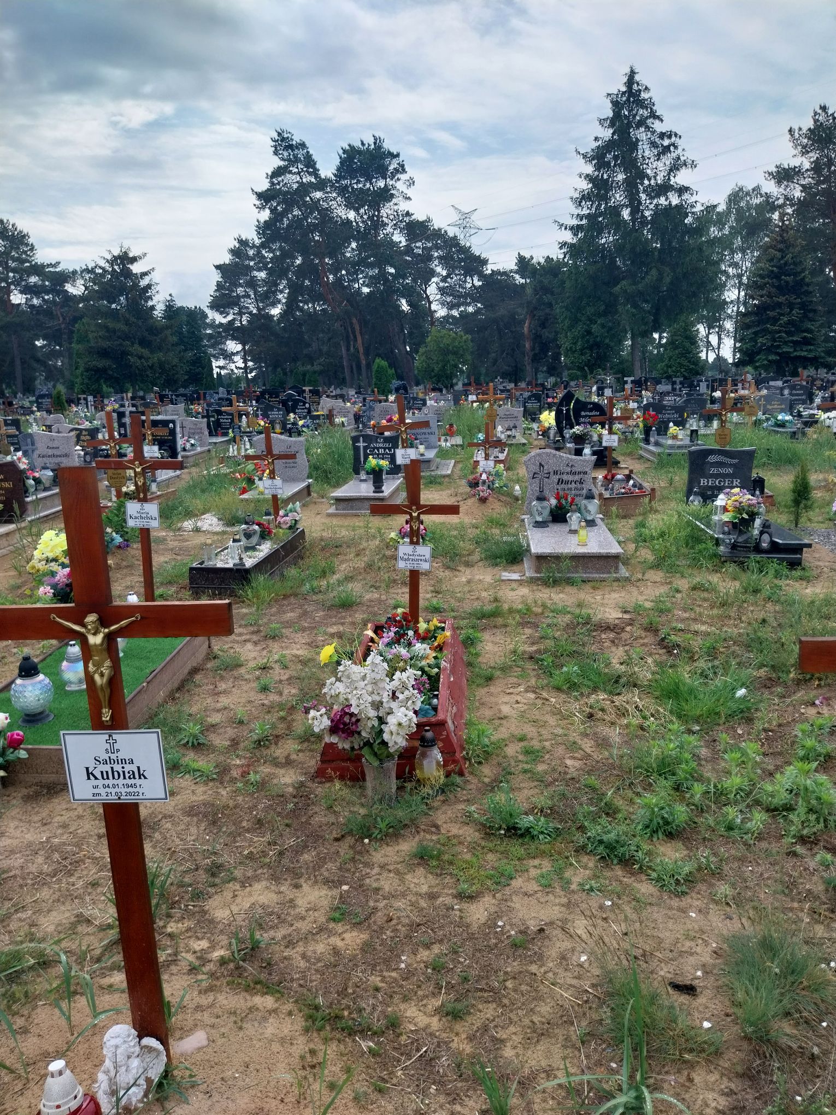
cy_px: 558
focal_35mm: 26
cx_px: 418
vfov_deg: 67.3
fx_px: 837
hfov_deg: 53.1
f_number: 1.8
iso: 25
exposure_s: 1/1061
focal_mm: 4
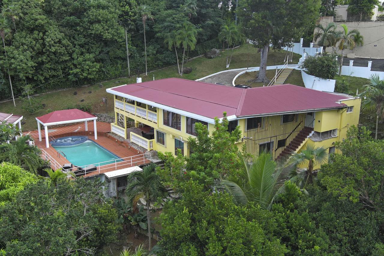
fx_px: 309
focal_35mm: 29
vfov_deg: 45.0
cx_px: 192
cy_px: 128
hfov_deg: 63.7
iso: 100
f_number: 2.8
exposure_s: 1/440
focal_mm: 10.57
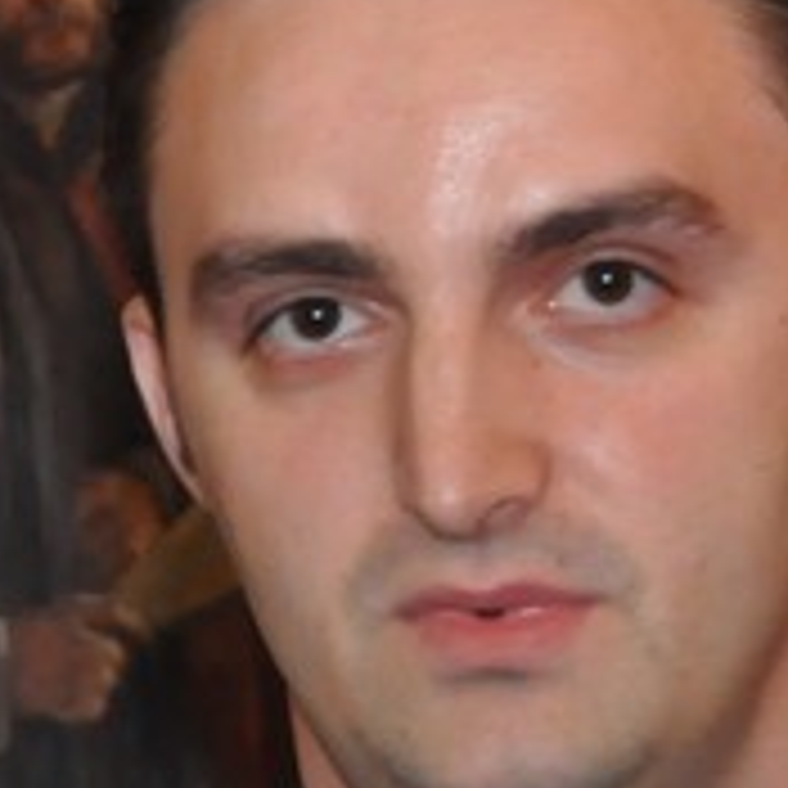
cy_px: 1268
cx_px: 563
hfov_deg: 2.5
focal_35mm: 700
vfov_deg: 2.5
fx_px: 18028
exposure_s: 1/100
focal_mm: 80
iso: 1600
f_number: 5.6
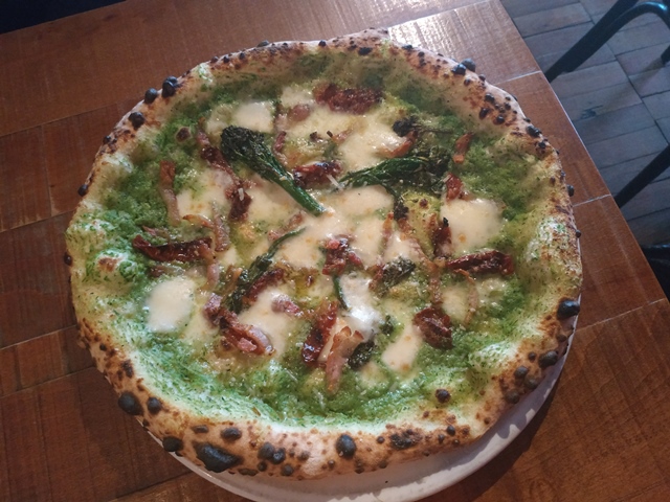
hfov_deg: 71.6
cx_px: 335
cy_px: 251
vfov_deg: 56.8
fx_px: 465
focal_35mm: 24
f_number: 1.9
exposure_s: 1/20
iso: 1600
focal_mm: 3.94
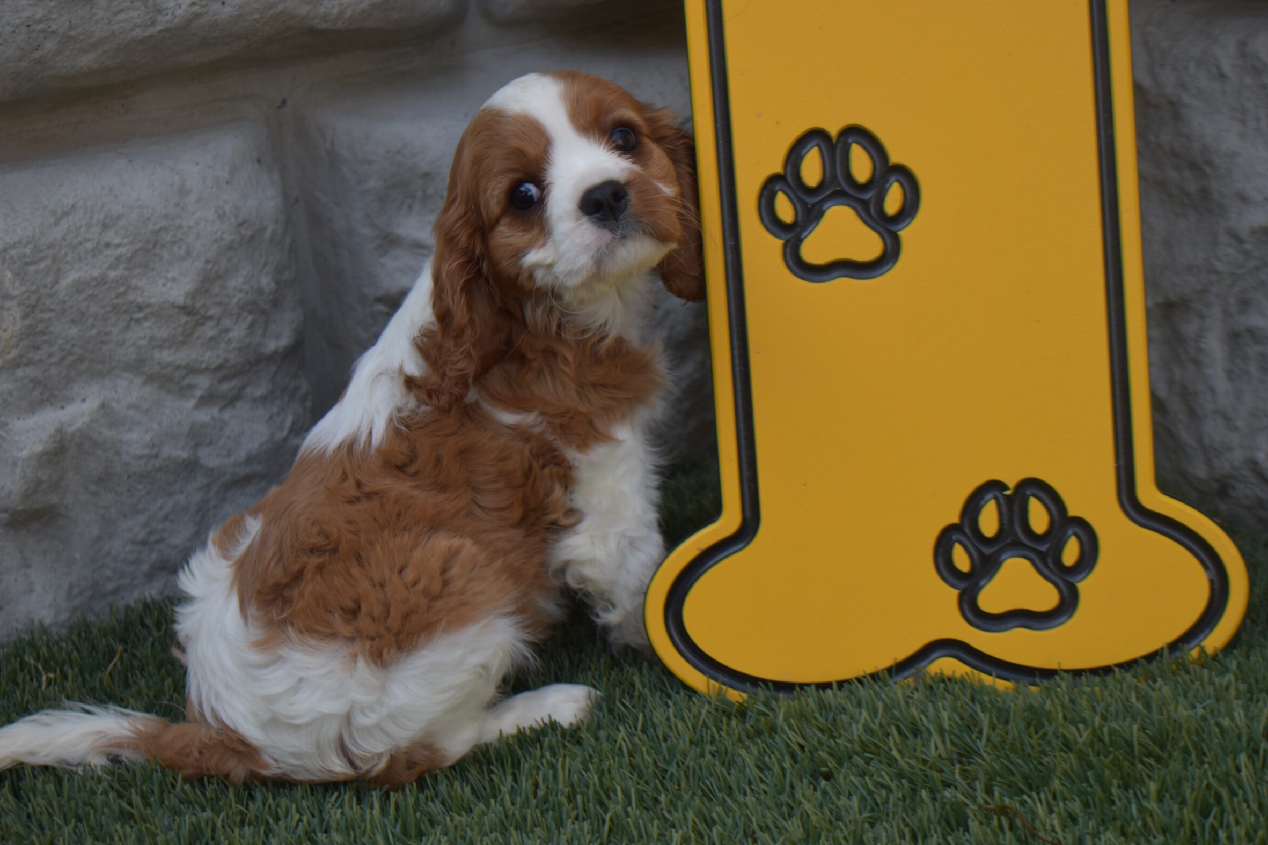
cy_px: 436
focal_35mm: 65
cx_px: 599
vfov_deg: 20.9
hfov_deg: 30.9
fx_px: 2290
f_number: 5
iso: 200
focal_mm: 40
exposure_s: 1/200
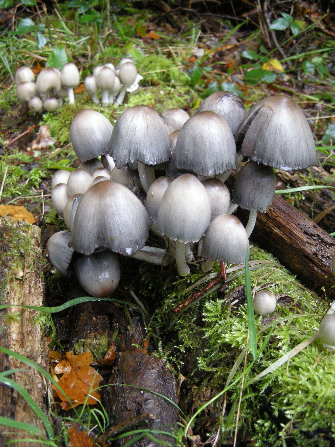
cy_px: 224
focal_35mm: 35
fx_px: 452
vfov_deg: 52.6
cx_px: 168
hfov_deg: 40.7
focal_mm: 7.5
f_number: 2.7
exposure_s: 1/41
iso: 400
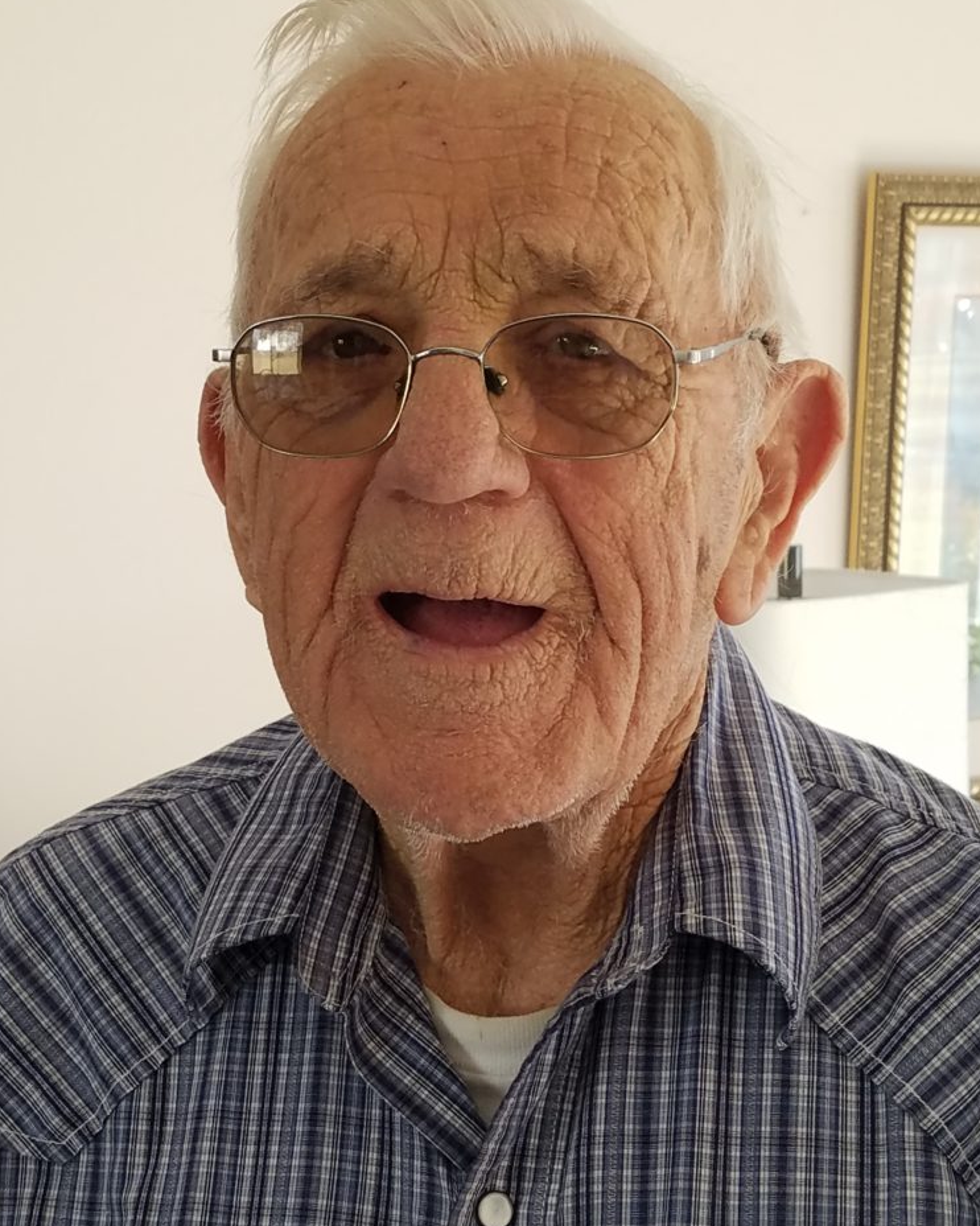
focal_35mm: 28
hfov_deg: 51.5
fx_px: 1015
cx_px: 501
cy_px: 598
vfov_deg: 62.2
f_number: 1.7
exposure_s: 1/120
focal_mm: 4.2
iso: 80
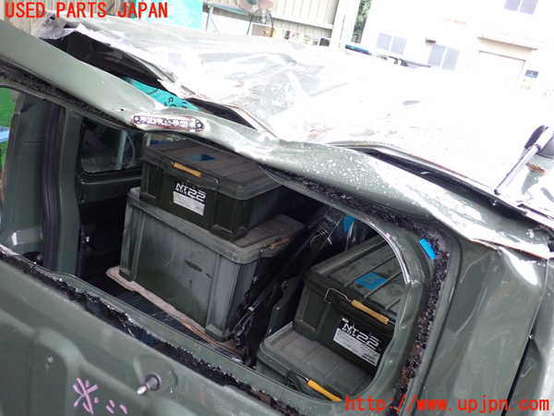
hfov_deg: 60.0
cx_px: 277
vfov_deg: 46.8
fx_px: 480
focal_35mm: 30
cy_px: 208
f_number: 2.3
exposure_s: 1/80
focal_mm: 5.4
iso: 200
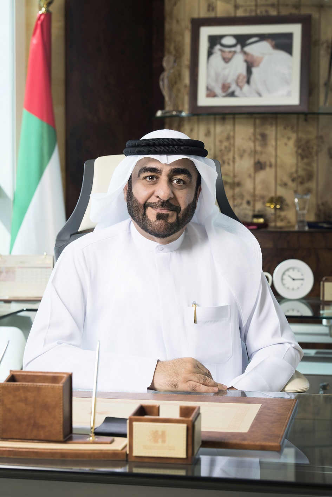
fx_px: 1313
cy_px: 248
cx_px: 166
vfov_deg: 21.5
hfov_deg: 14.4
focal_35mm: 95
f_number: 7.1
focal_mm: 95
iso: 250
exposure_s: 1/160
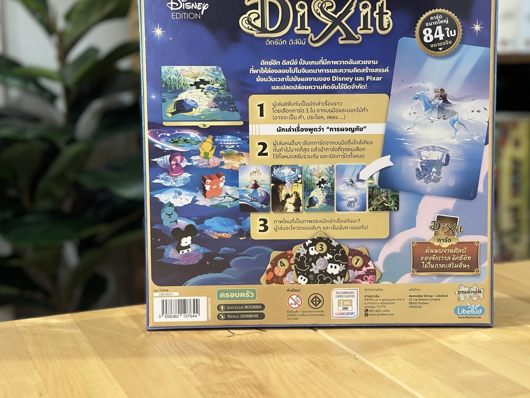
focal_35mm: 58
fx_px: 888
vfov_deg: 25.2
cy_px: 164
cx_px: 315
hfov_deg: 33.1
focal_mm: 6.86
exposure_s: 1/50
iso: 200
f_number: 1.78
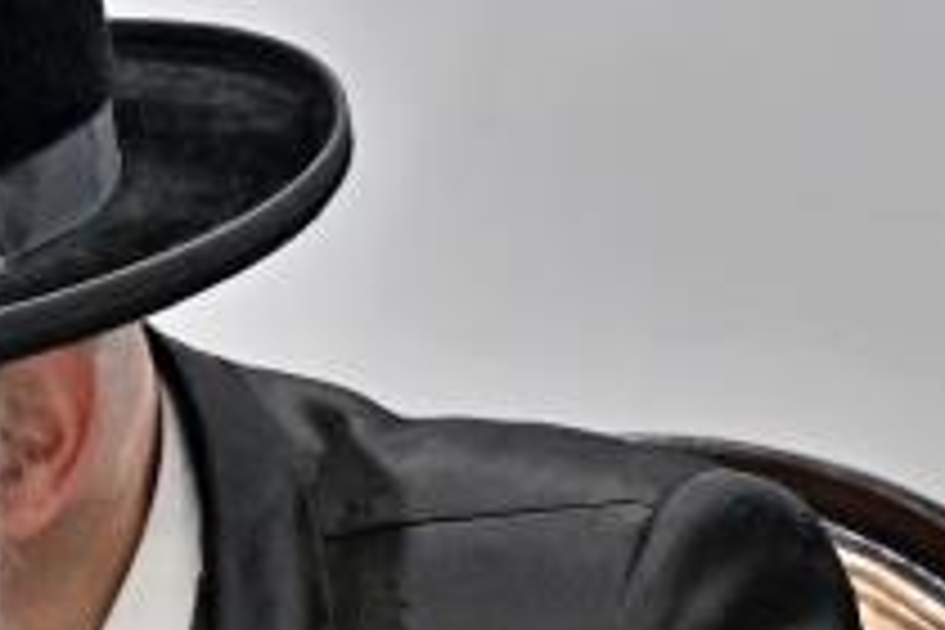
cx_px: -500
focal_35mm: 375
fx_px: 9843
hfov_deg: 5.4
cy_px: 344
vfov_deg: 3.7
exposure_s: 1/160
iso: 1600
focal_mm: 77
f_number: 4
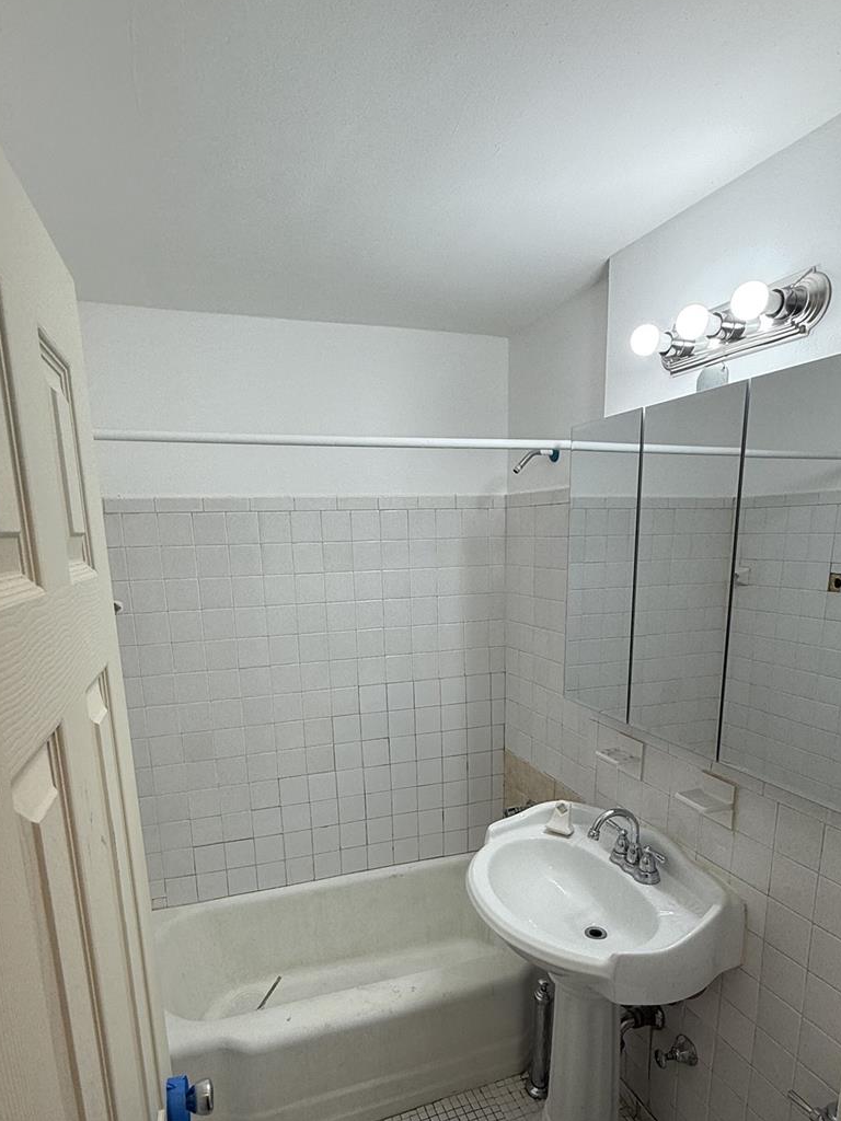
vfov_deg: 77.9
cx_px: 424
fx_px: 680
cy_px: 685
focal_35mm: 21
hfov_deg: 63.4
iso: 50
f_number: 2.2
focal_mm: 2.22
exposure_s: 1/182
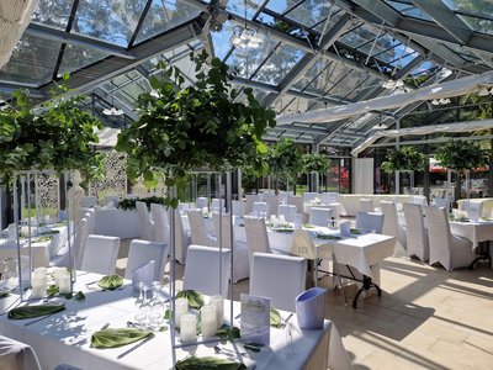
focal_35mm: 23
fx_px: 328
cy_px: 185
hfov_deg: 73.9
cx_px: 246
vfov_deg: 58.9
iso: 50
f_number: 1.8
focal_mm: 5.4
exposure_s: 1/1748
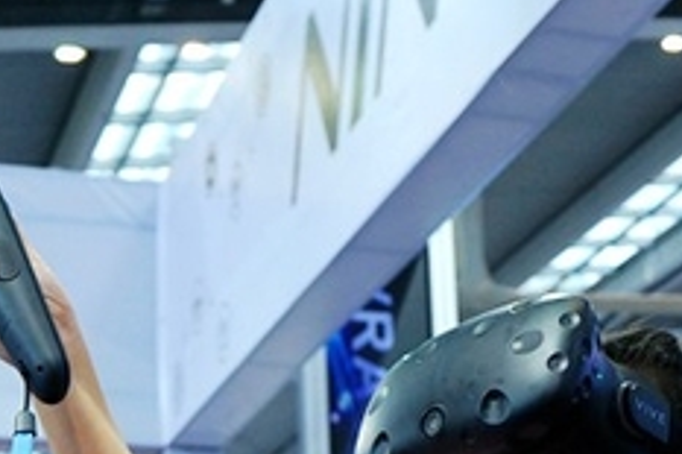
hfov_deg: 22.9
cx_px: 395
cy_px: 524
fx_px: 1685
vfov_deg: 14.9
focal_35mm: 89
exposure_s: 1/125
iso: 640
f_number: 5.6
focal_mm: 31
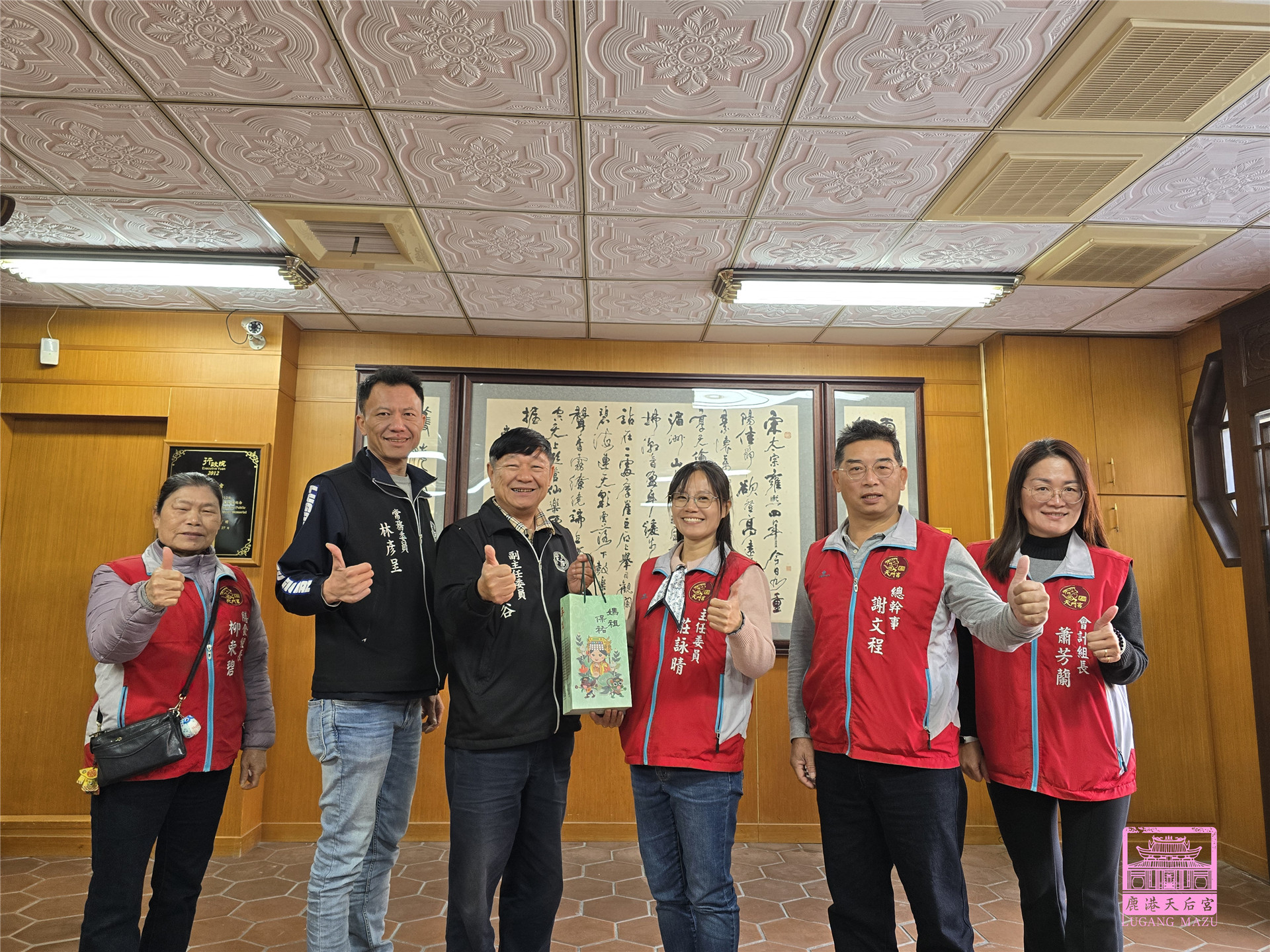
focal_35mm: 23
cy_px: 476
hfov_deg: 73.9
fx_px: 844
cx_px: 635
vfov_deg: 58.9
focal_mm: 6.3
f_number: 1.7
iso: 200
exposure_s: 1/120
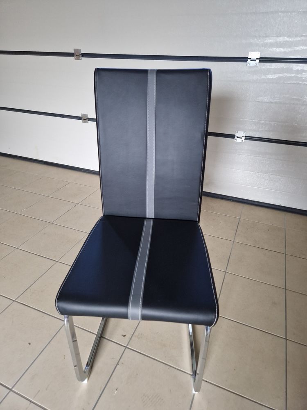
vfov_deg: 73.9
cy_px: 205
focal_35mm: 23
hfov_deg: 58.9
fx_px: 272
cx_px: 154
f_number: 1.8
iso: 64
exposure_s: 1/100
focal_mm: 5.4
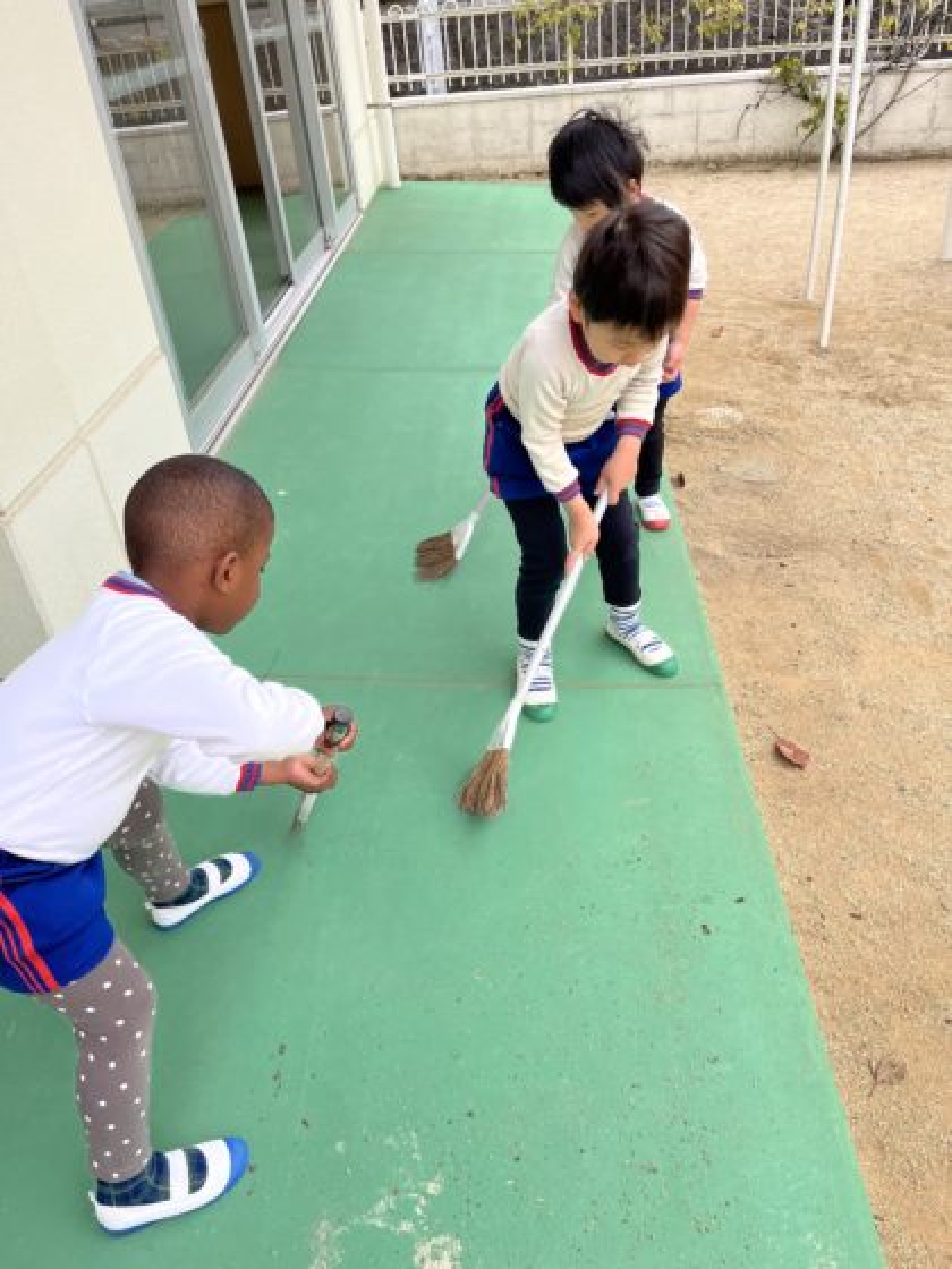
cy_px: 634
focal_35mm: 26
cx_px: 476
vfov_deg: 67.3
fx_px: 953
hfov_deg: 53.1
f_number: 1.6
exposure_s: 1/577
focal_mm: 5.1
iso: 50
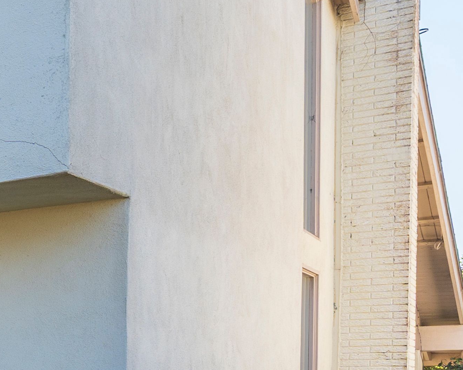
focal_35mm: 70
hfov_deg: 18.2
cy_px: 408
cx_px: -463
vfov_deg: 20.8
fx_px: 959
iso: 100
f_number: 7.1
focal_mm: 14
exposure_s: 1/100
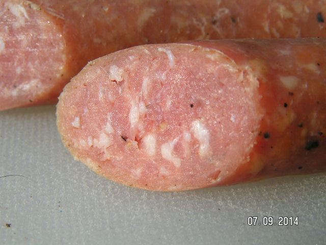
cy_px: 122
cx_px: 163
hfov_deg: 30.7
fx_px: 593
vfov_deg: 23.3
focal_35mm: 63
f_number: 5.6
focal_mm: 9.7
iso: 50
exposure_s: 1/100
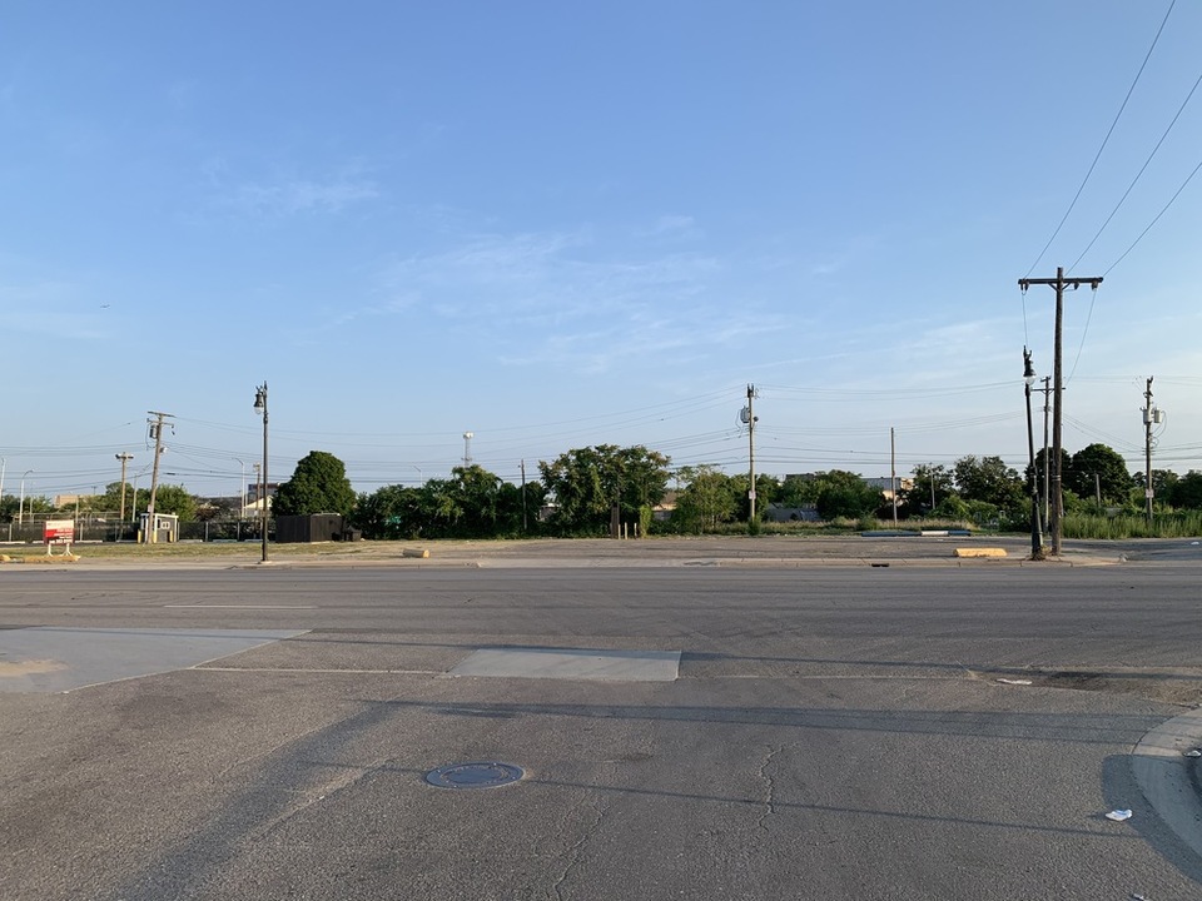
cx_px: 601
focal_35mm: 26
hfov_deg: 67.3
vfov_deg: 53.1
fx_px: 903
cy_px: 450
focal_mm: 4.25
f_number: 1.8
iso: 25
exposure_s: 1/1136
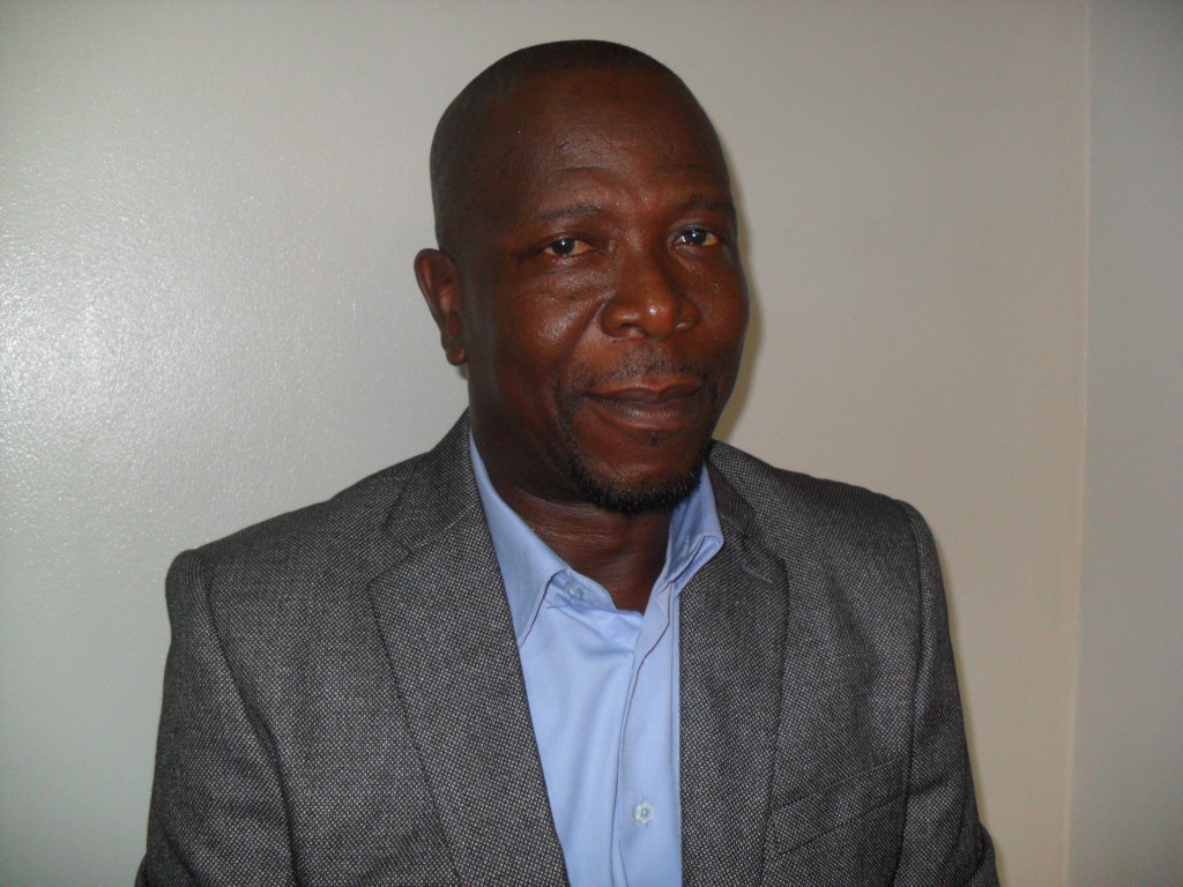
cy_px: 444
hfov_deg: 52.6
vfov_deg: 40.7
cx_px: 592
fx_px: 1196
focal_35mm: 35
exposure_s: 1/45
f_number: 3
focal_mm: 6.3
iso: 200
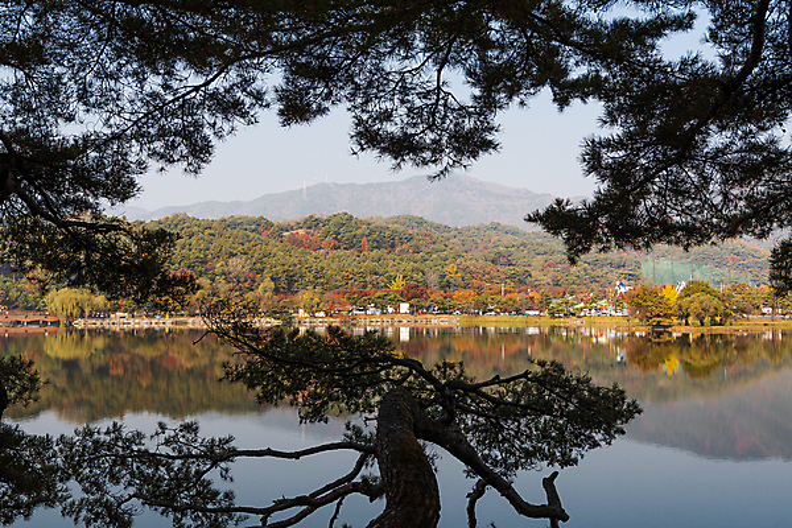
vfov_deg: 29.9
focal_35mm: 45
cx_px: 396
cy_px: 264
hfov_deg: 43.6
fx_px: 990
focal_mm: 45
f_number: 11
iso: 200
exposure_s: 1/200
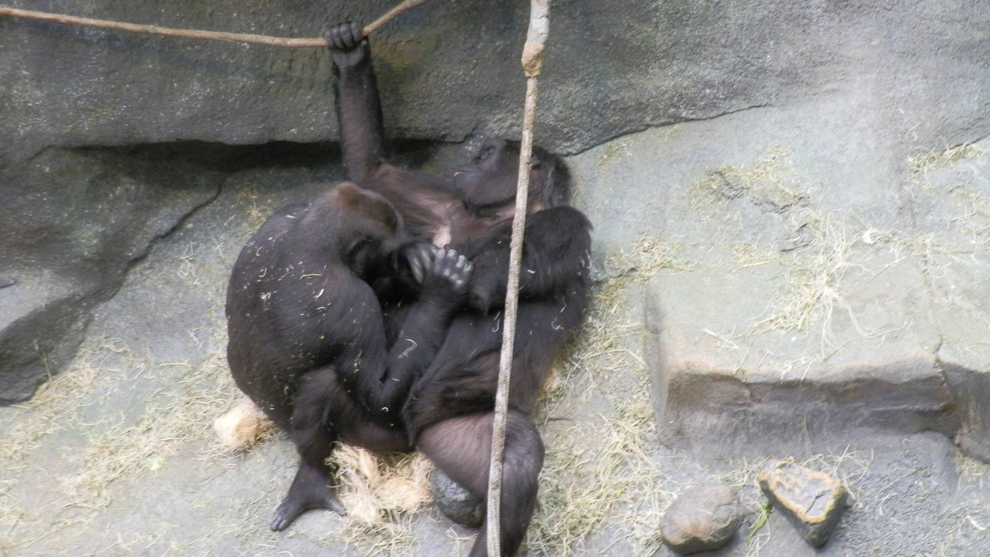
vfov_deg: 15.1
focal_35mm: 80
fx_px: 2100
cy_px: 246
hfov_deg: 26.5
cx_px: 497
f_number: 4.1
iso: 200
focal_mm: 13.18
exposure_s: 1/10
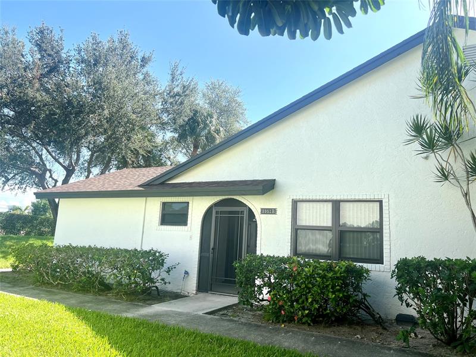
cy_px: 178
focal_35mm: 26
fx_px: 358
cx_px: 238
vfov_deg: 53.1
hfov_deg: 67.3
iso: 50
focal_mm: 5.7
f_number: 1.5
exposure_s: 1/2008
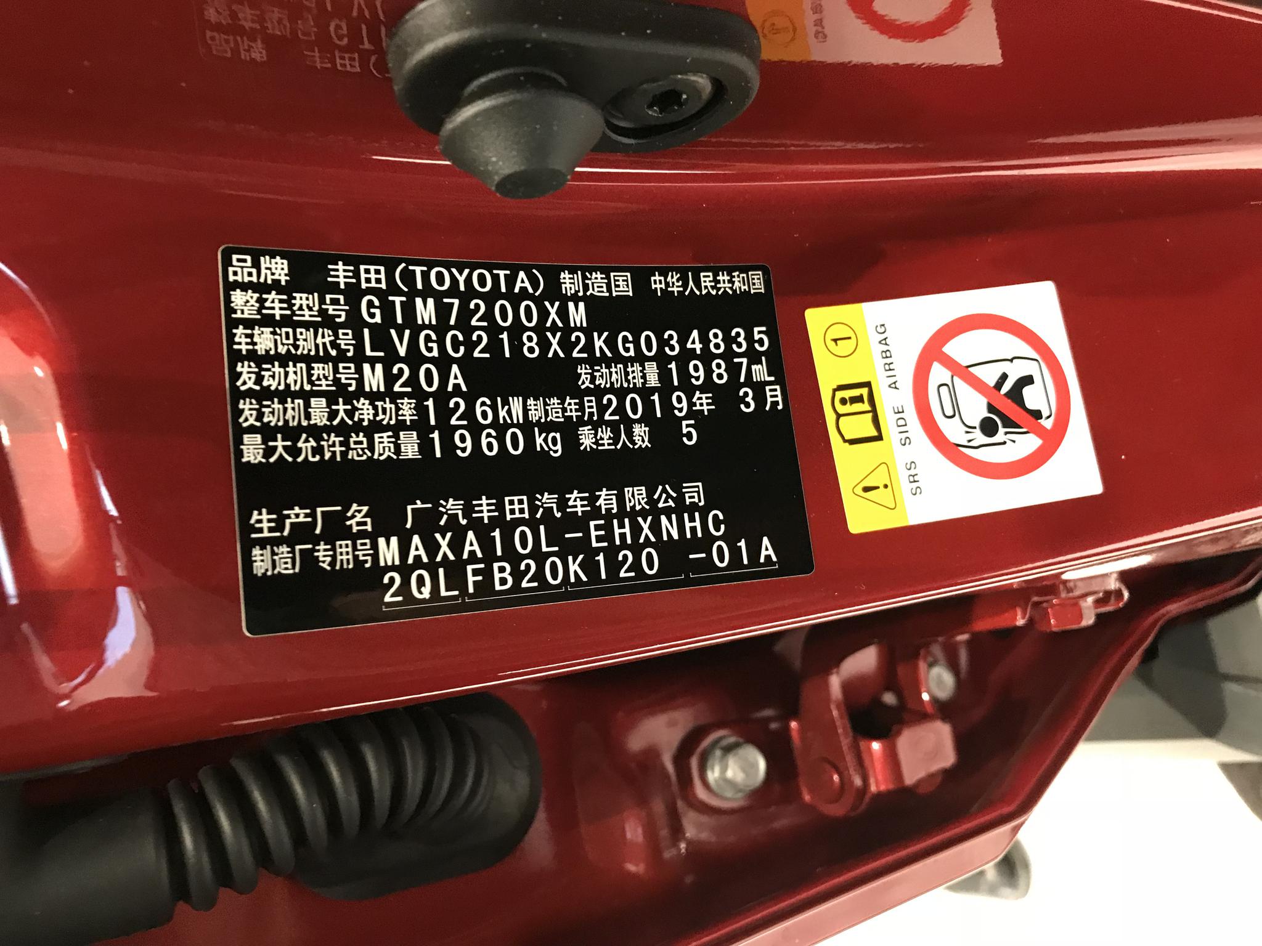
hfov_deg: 63.4
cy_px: 473
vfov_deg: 49.7
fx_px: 1021
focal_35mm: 28
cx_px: 631
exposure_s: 1/11
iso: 100
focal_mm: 3.99
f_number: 1.8
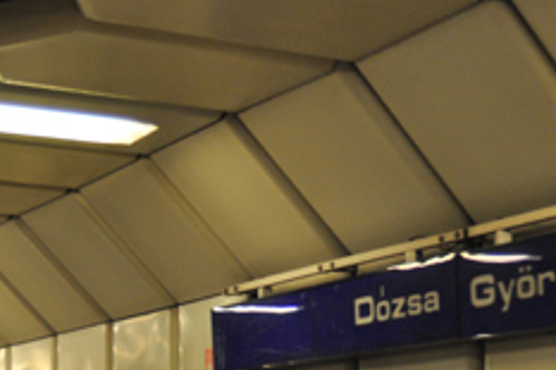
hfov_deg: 21.9
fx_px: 1435
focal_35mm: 93
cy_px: 444
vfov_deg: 14.2
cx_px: 294
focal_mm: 24
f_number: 3.2
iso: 800
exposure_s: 1/50
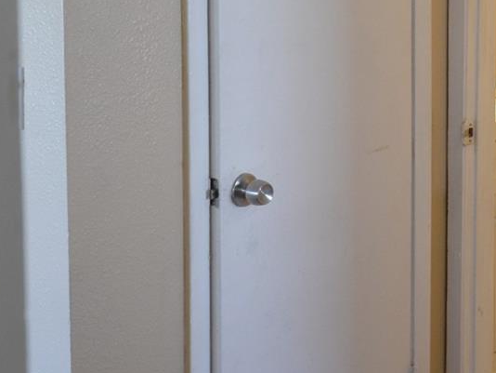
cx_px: 521
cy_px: 16
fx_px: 1053
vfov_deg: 19.6
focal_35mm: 73
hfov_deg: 25.0
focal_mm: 17
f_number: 4.2
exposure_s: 1/60
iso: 800
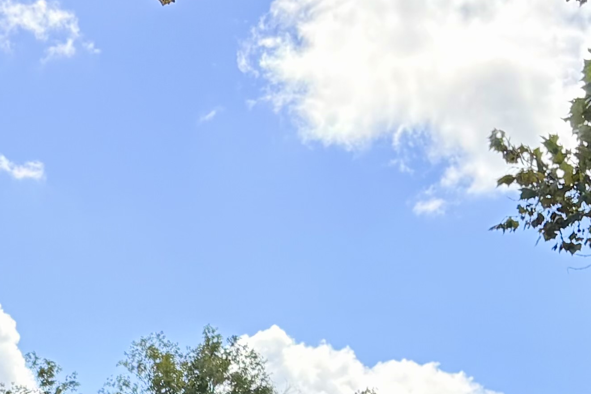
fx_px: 1921
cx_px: -108
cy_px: 767
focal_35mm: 117
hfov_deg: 16.8
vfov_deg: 10.8
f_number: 1.6
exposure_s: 1/2747
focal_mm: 5.96
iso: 64
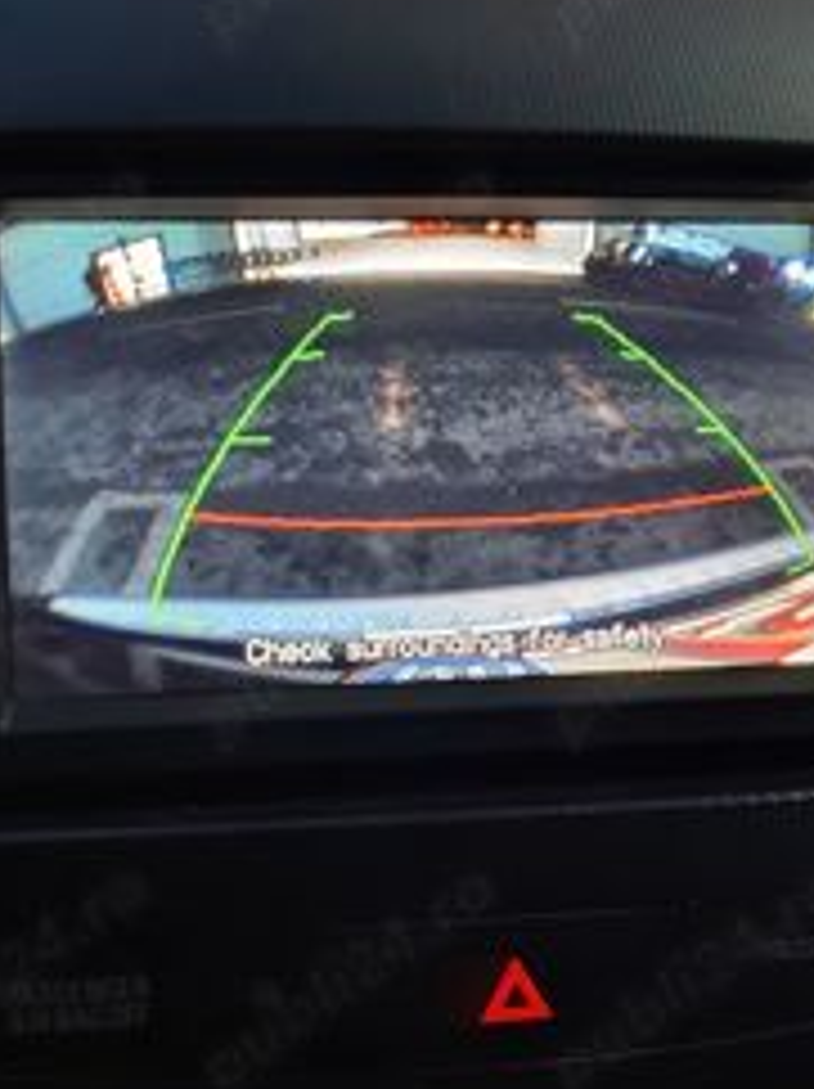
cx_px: 441
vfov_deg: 43.5
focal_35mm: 43
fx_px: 1351
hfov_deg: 33.5
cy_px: 684
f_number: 1.5
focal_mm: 4.32
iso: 250
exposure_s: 1/50
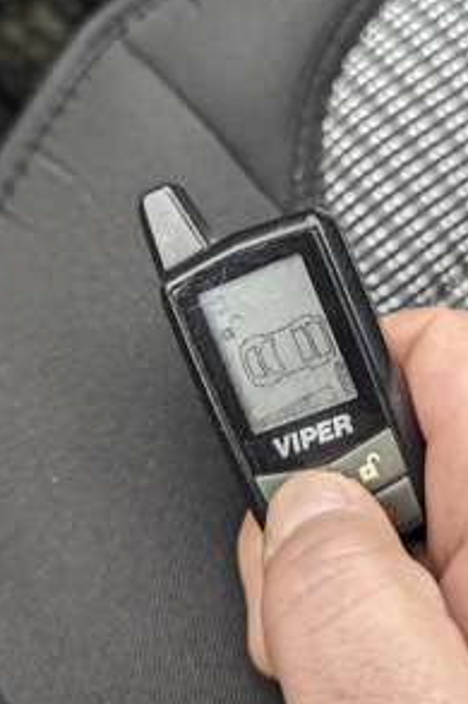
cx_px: 259
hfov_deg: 38.8
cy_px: 308
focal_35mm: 34
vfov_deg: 55.7
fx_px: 664
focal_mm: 6.81
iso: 66
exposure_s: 1/61.9
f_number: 1.85
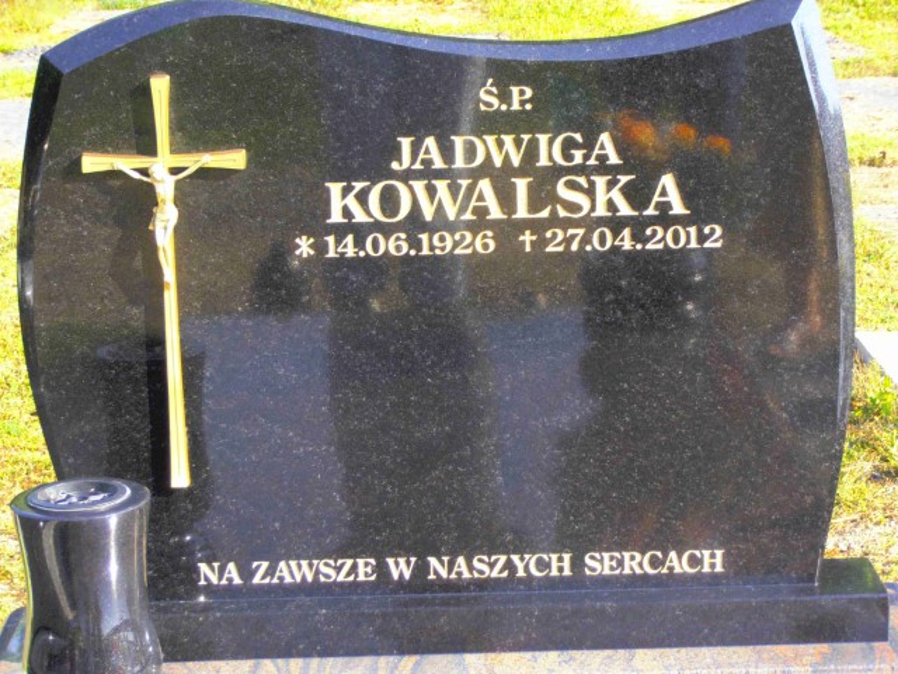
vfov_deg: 13.3
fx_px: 2880
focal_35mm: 111
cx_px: 449
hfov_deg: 17.7
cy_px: 337
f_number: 5.5
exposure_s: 1/80
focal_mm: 19.64
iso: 80
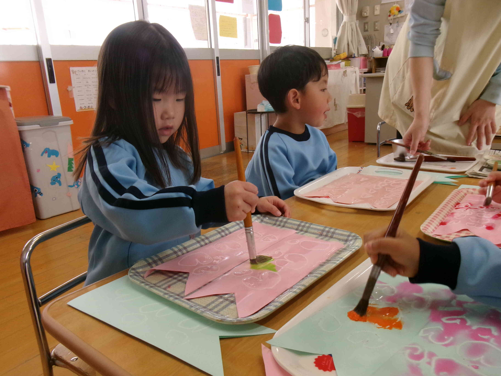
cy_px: 188
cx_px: 250
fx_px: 405
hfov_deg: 63.4
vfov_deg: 49.7
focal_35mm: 28
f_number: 3.9
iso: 213
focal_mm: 5.1
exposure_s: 1/60
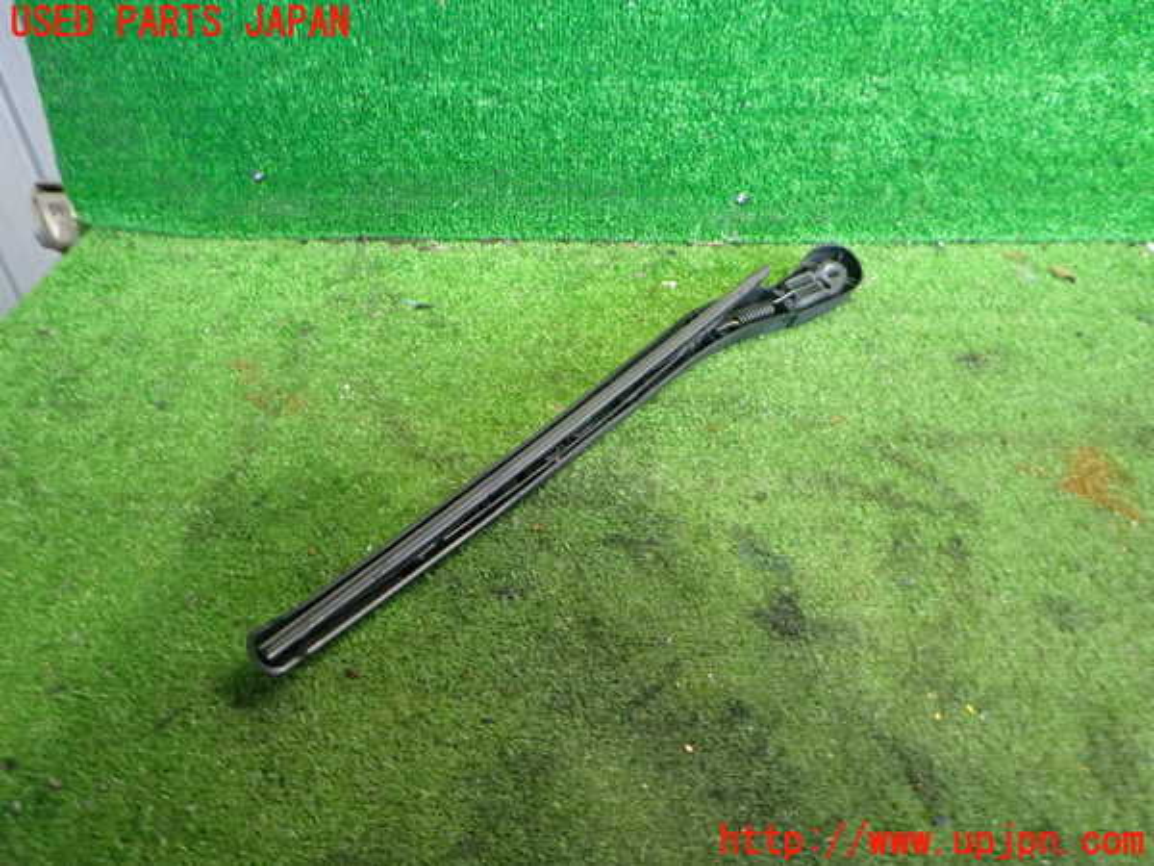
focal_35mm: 25
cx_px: 577
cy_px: 433
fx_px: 833
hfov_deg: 69.4
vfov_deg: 54.9
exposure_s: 1/30
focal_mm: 4.5
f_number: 2
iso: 400
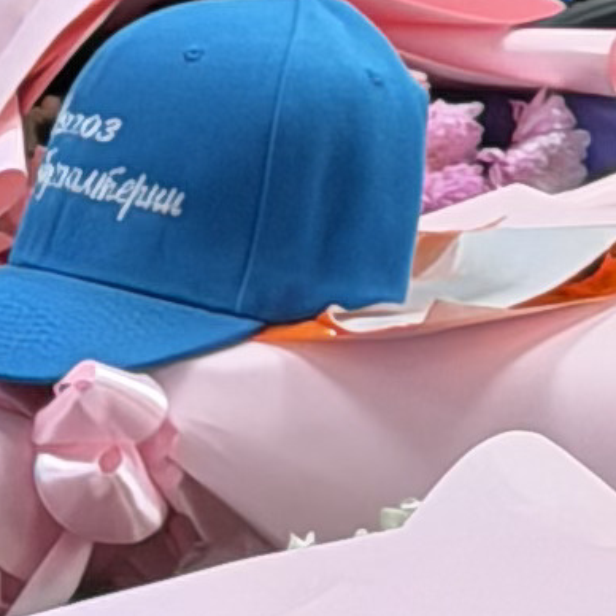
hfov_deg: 3.9
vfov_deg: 3.9
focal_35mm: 441
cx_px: 1315
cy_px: -633
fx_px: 8879
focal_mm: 6.76
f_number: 1.78
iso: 64
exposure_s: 1/50
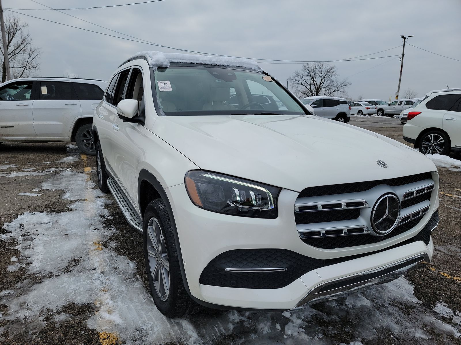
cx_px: 230
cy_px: 172
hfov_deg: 71.6
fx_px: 320
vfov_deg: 56.8
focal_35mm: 24
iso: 50
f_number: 1.8
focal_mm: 6.7
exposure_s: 1/1195
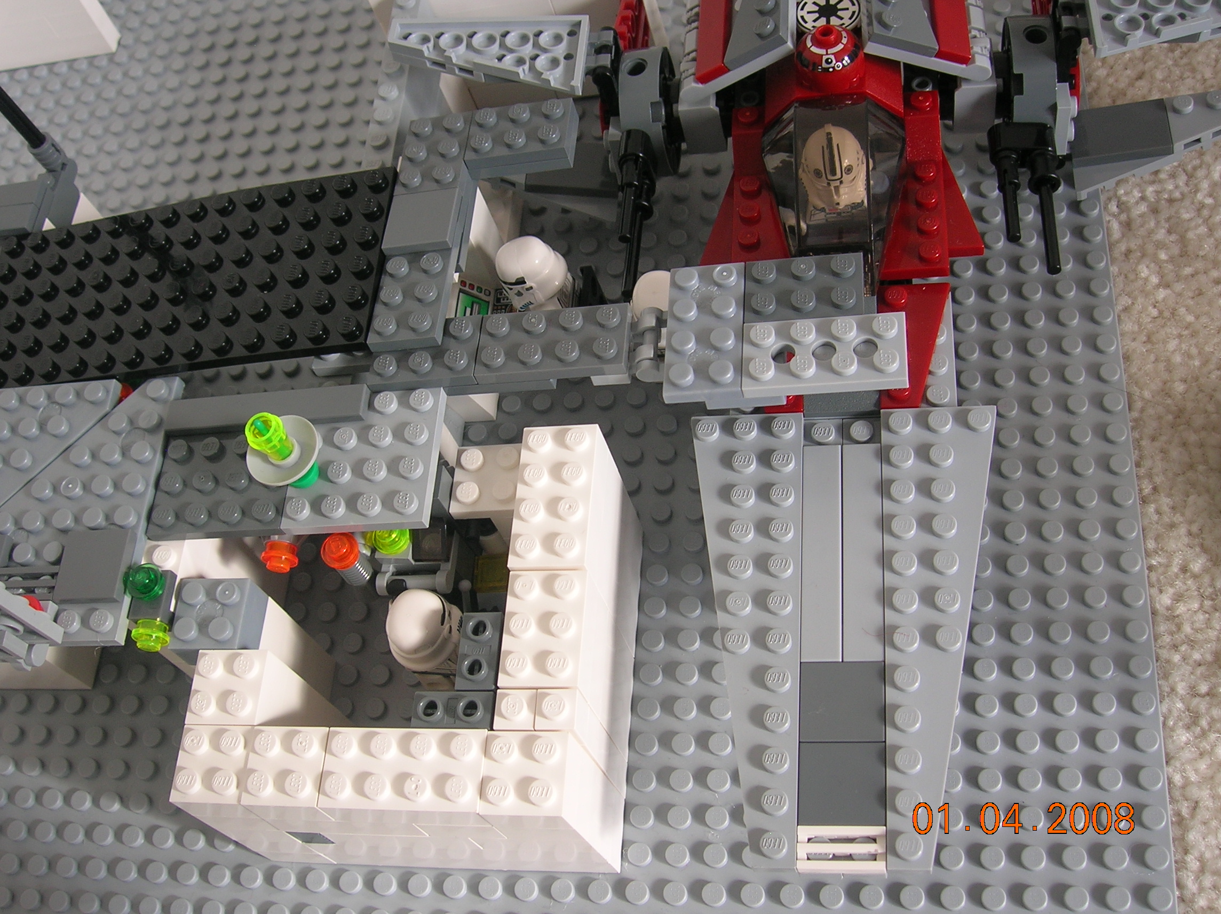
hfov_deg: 49.0
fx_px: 1339
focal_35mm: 38
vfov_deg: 37.7
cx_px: 610
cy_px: 457
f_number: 3
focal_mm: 6.4
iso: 50
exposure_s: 1/39.3
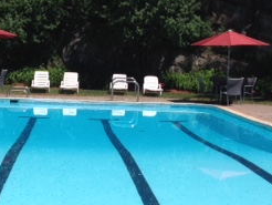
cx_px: 85
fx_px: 716
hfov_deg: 21.4
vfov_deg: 16.2
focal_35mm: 91
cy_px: 125
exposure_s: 1/3247
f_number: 2.4
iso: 50
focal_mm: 4.28
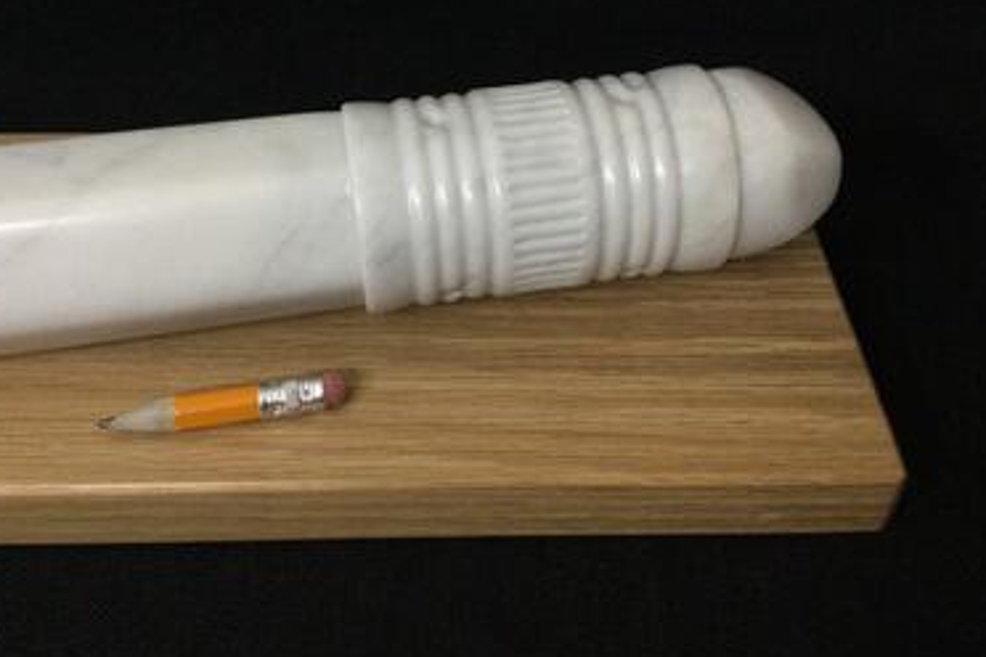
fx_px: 1068
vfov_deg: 33.9
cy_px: 223
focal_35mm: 39
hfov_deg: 49.5
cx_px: 474
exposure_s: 1/33
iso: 160
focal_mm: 3.3
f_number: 2.4
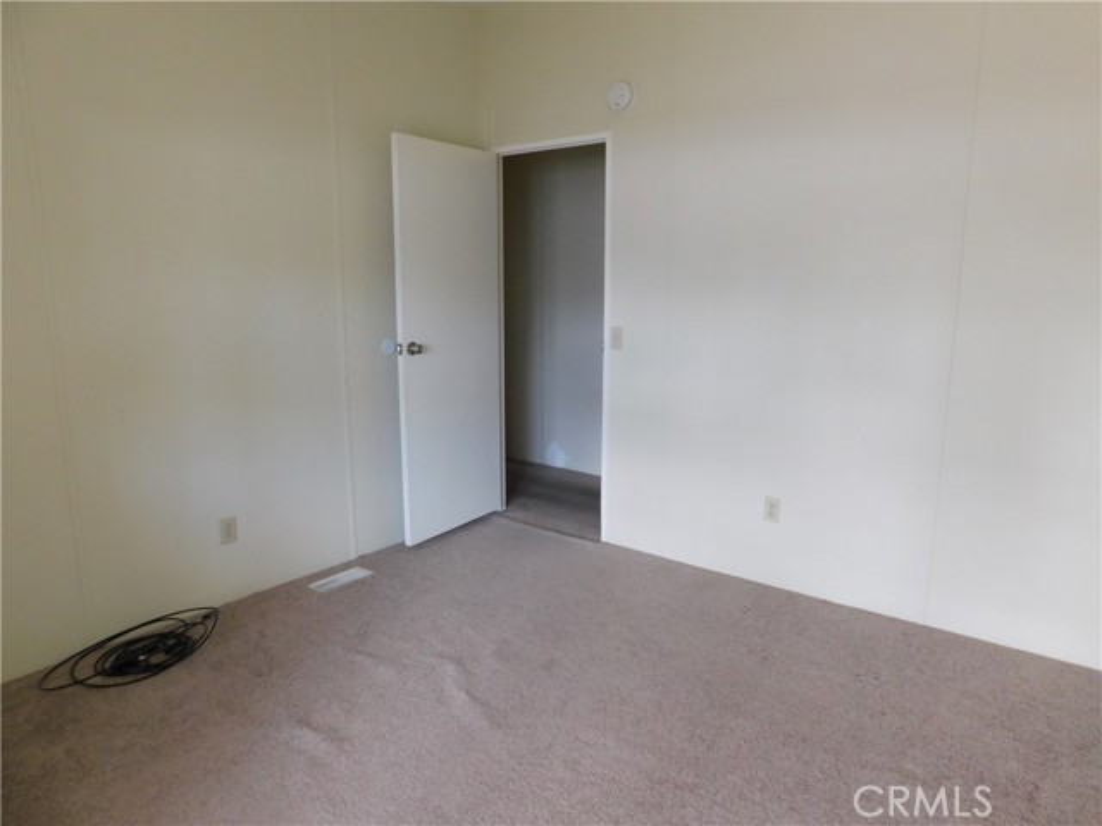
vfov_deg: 58.9
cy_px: 413
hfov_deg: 73.9
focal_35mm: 23
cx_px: 551
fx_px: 732
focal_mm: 4
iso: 160
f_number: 3
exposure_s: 1/30
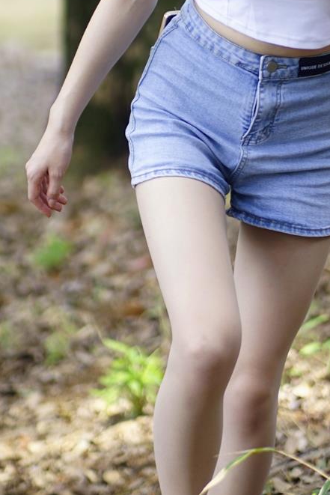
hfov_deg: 4.8
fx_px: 3903
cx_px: 167
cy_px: 61
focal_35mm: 284
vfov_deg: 7.2
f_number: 1.8
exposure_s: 1/500
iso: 100
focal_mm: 85
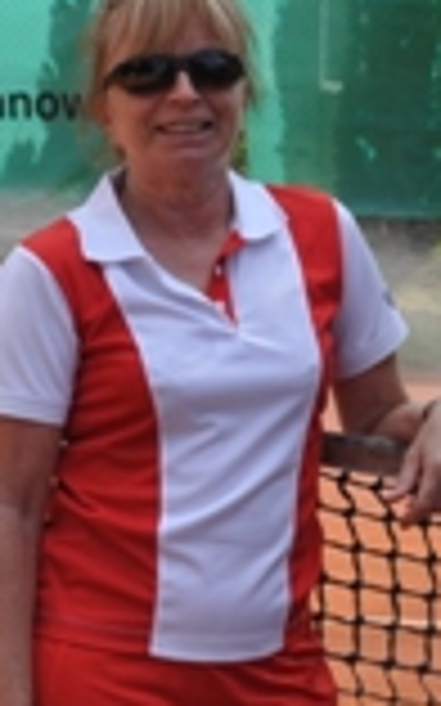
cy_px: 270
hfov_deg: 7.1
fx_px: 3522
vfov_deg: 11.4
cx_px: 446
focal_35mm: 183
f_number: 9
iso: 200
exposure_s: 1/320
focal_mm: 42
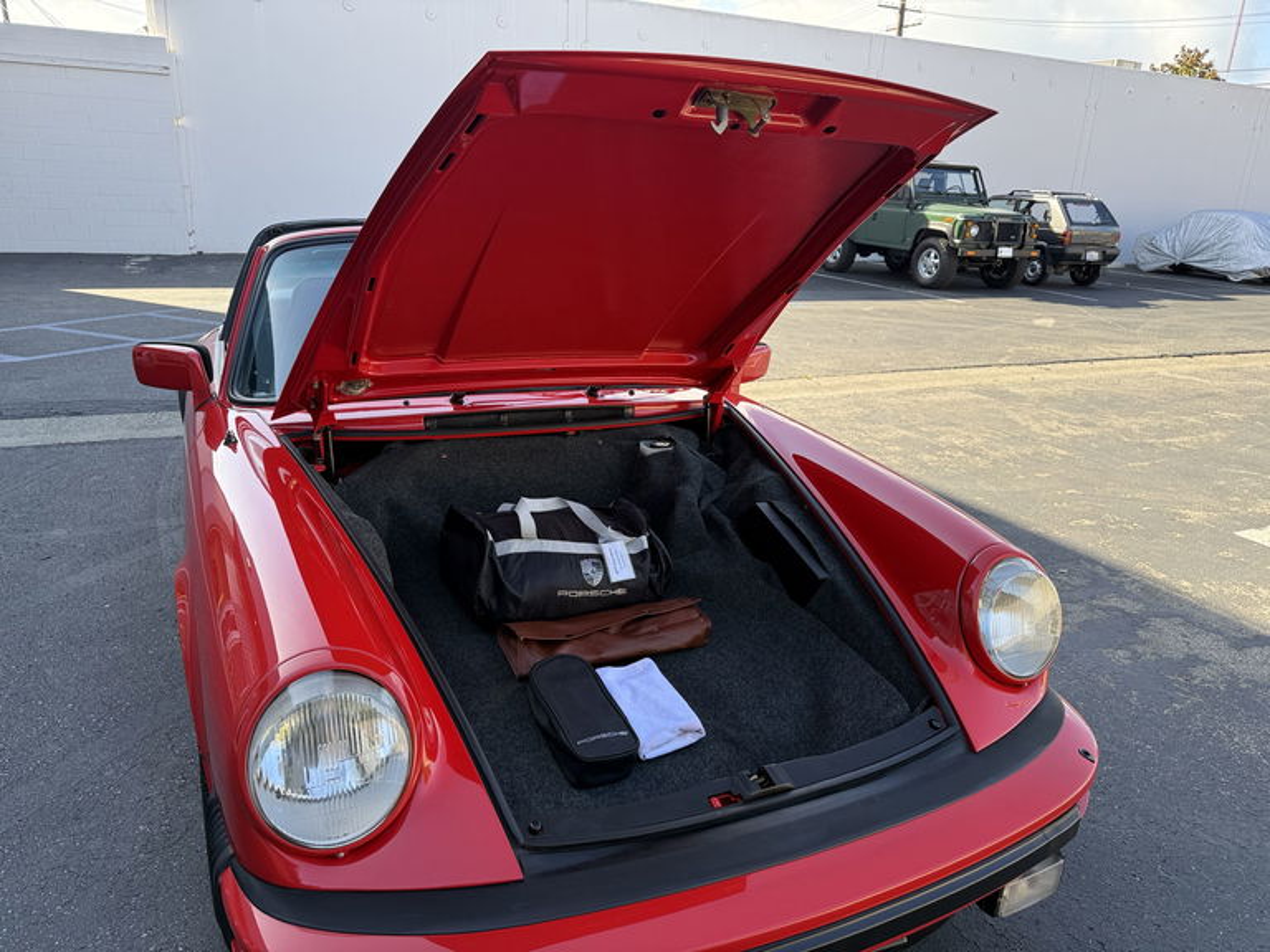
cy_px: 476
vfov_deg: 56.8
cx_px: 635
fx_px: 881
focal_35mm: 24
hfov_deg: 71.6
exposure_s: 1/539
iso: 80
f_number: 1.78
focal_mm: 6.76
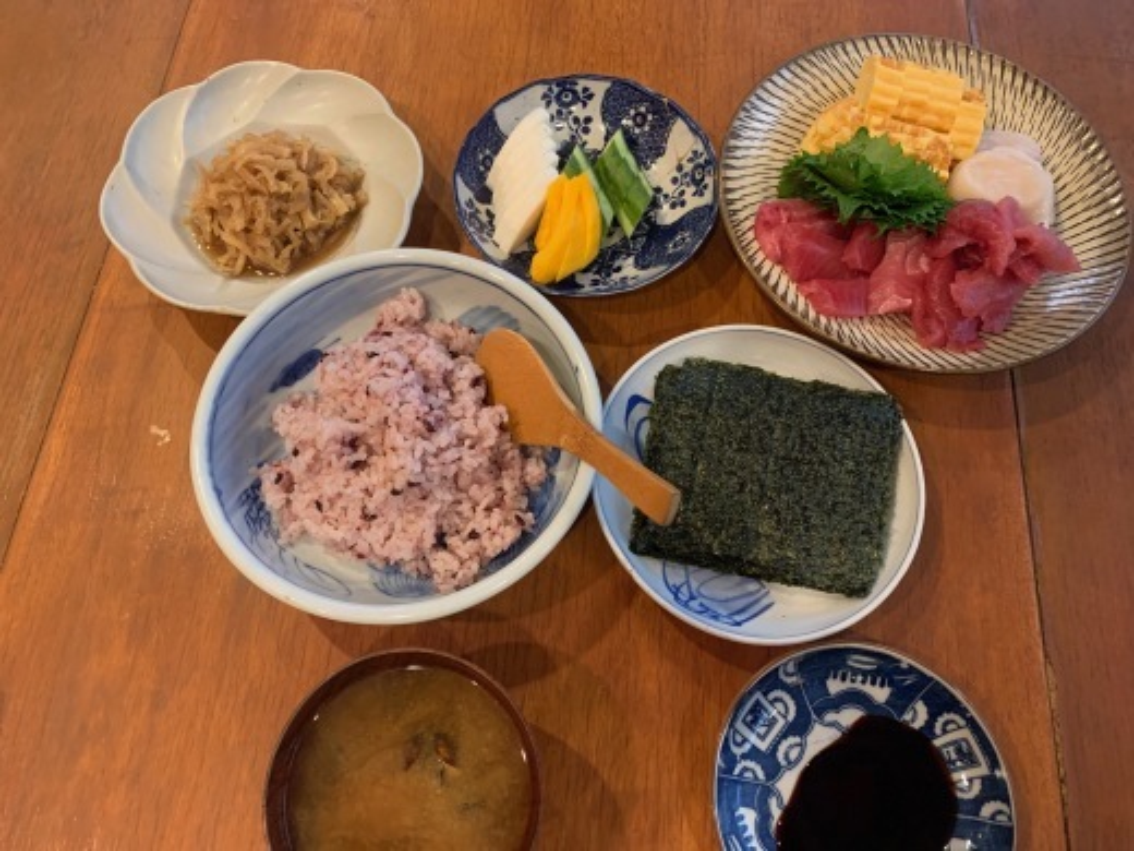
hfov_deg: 67.3
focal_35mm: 26
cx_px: 567
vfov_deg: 53.1
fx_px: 852
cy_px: 426
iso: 400
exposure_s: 1/50
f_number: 1.8
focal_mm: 4.25
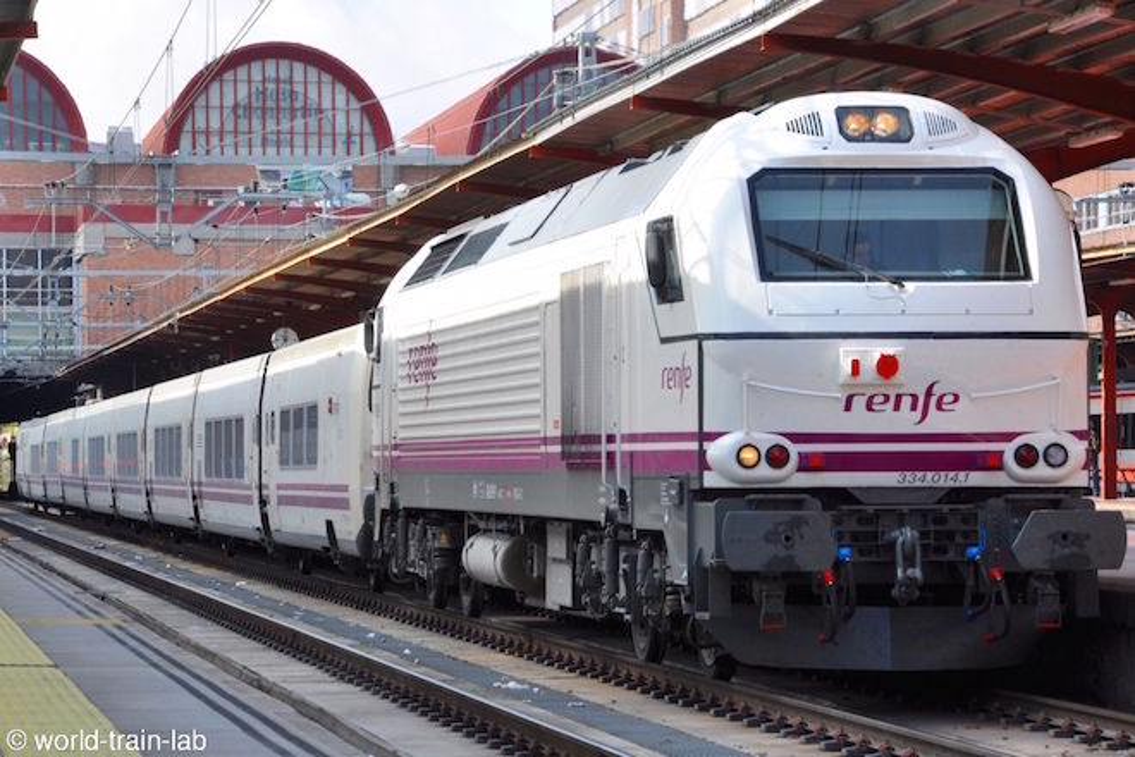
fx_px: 3547
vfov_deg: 12.2
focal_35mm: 112
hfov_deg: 18.2
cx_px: 568
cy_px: 378
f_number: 8
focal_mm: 75
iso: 200
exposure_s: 1/250
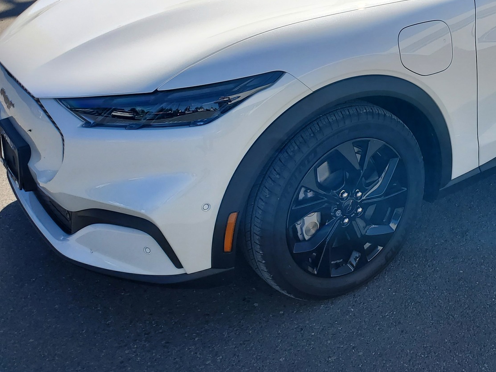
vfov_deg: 29.7
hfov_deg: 37.8
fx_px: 688
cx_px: 414
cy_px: 82
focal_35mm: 48
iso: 50
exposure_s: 1/1336
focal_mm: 4.3
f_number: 2.4
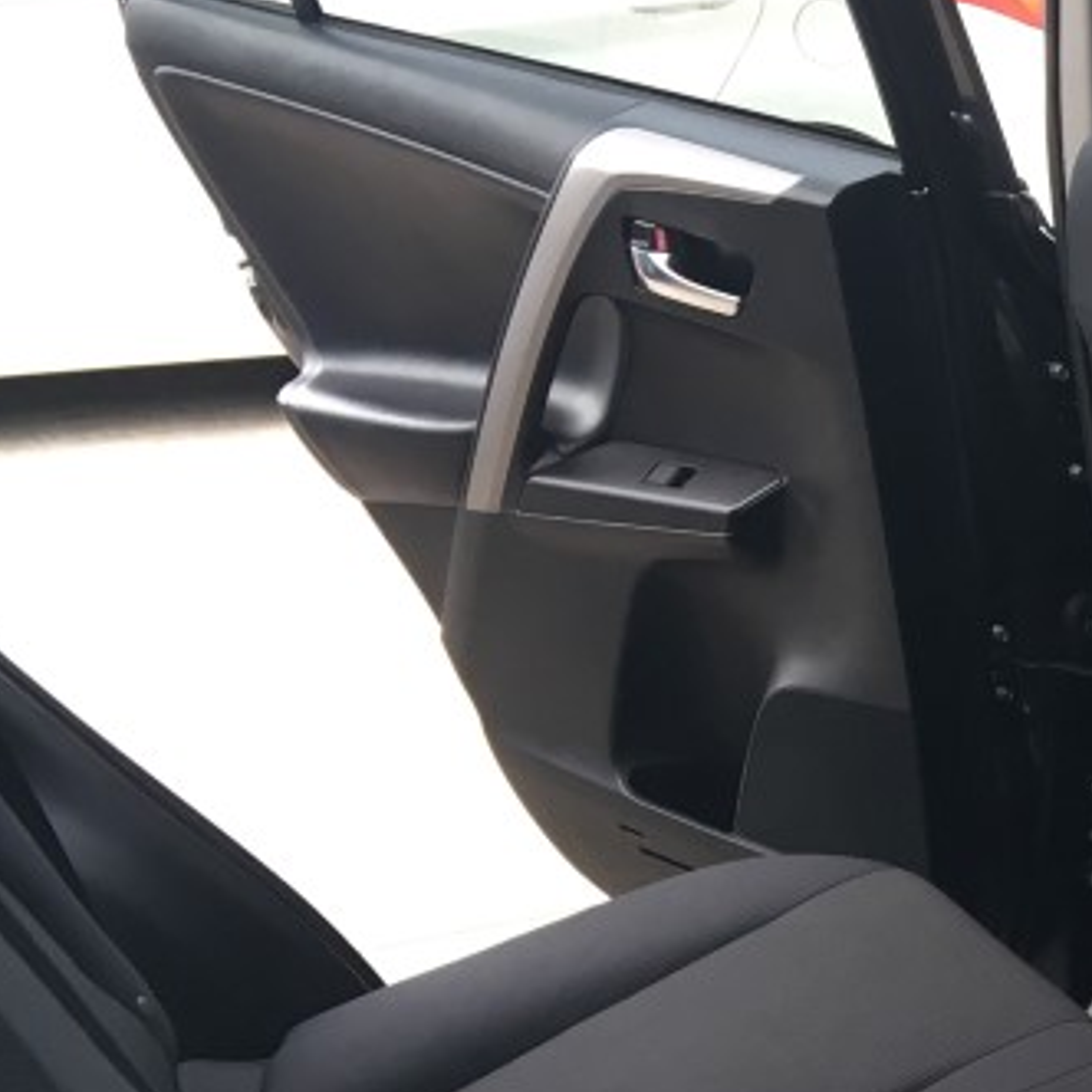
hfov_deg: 20.0
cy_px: 1010
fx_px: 2820
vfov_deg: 21.4
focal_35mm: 79
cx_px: 1451
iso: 25
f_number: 2.2
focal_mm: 4.15
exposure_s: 1/40
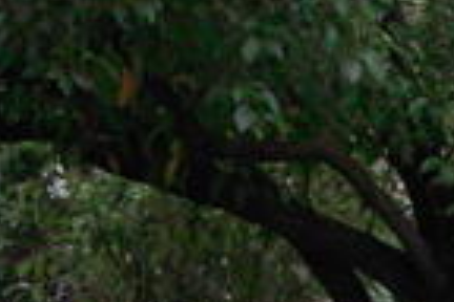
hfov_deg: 7.0
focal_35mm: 292
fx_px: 3682
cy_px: 1044
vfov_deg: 4.4
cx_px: 375
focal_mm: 24.2
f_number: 2.8
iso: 400
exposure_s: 1/60
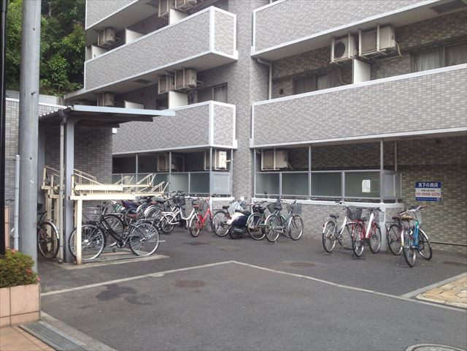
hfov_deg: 52.6
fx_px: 472
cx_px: 234
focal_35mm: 35
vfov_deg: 40.7
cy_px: 176
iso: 50
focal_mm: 4.28
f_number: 2.4
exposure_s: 1/282
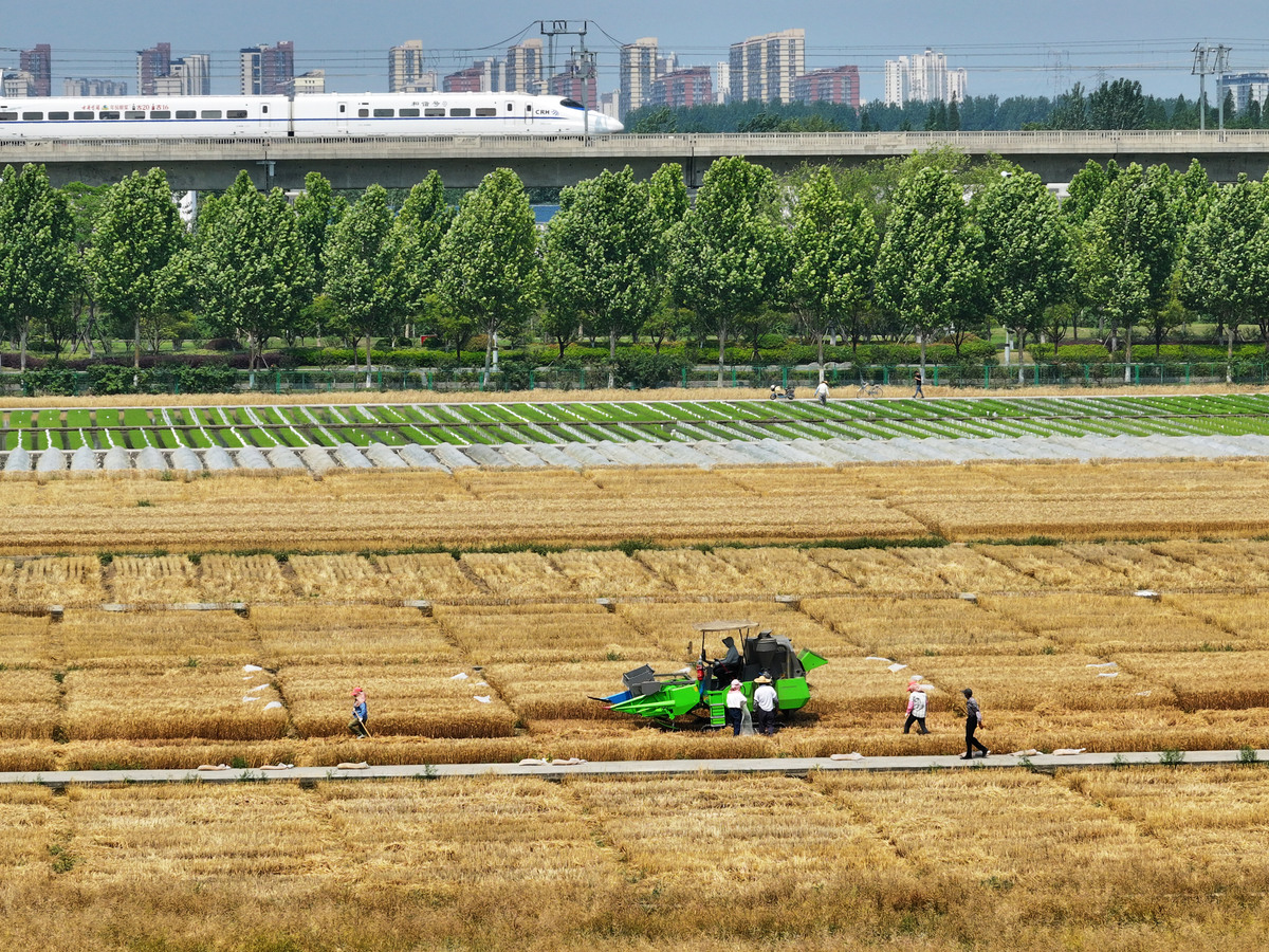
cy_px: 476
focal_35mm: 166
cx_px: 634
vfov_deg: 8.9
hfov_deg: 11.9
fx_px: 6085
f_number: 3.4
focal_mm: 30.71
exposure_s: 1/800
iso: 100
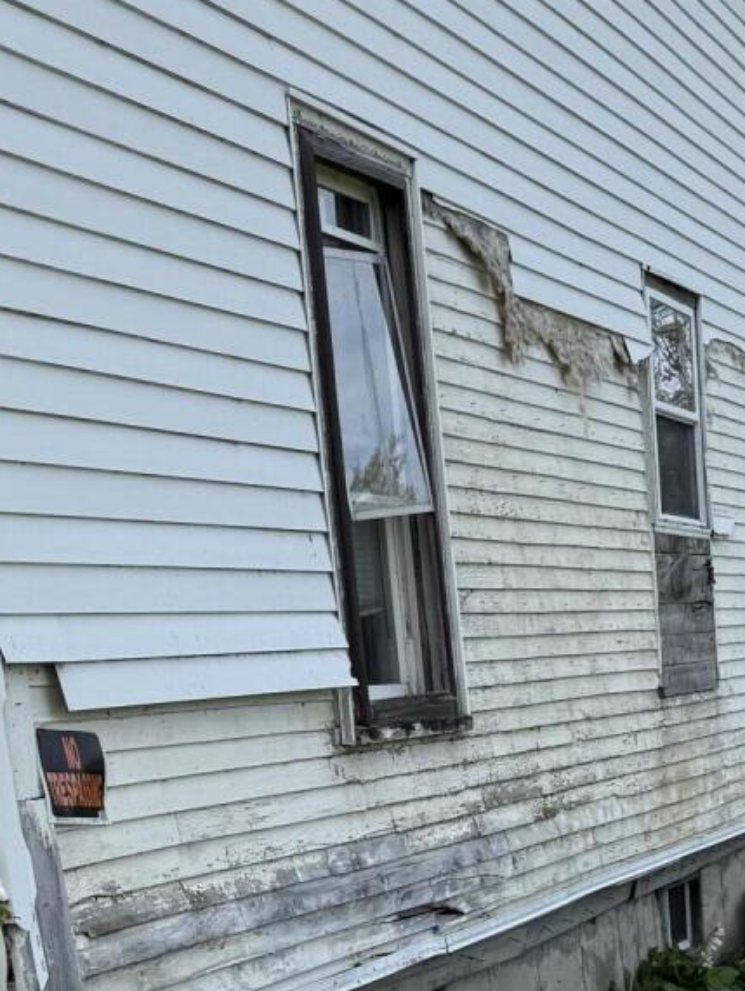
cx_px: 926
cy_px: 1258
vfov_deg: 21.3
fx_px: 2408
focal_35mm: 84
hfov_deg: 16.7
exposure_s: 1/2445
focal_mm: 6.76
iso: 80
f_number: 1.78
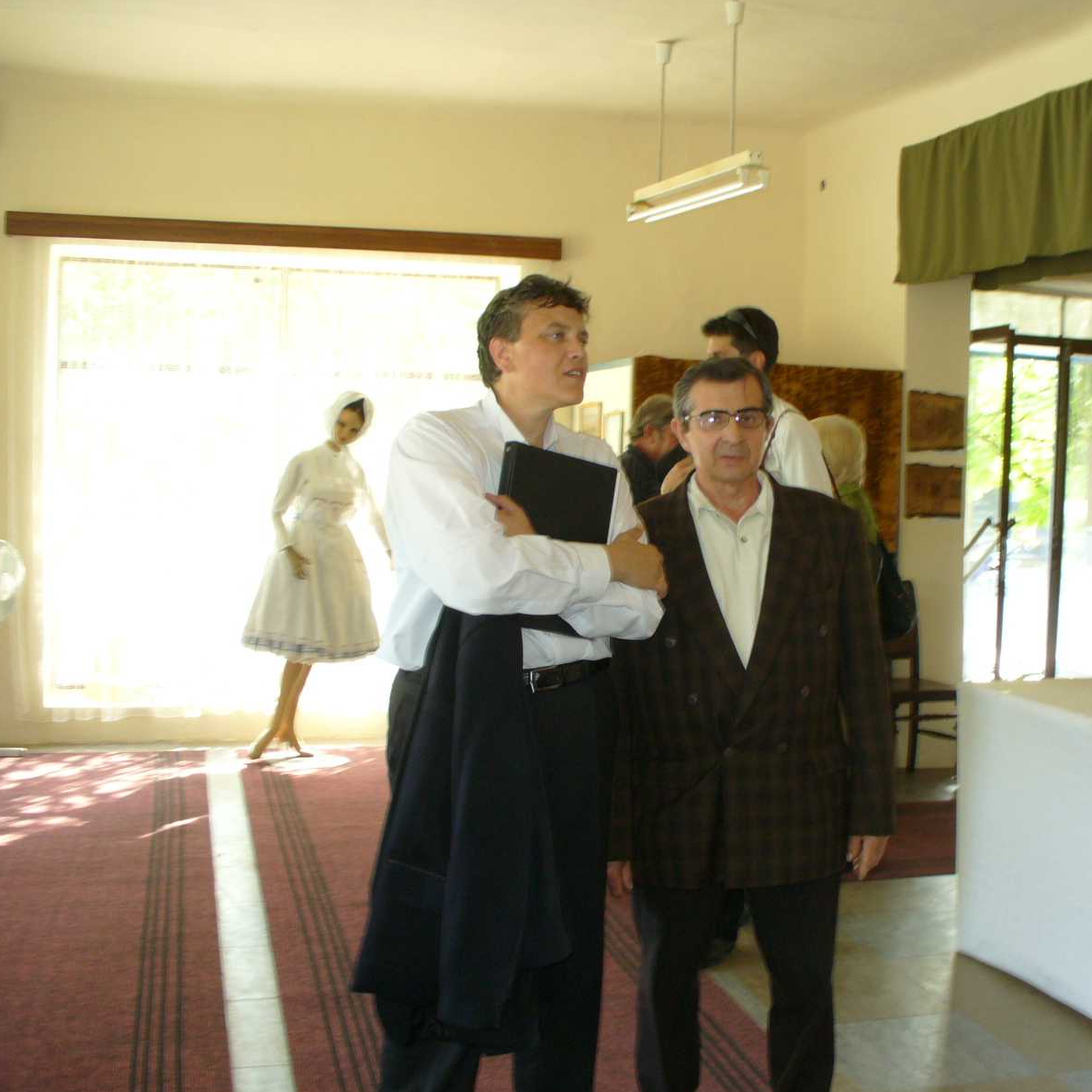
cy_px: 547
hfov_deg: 38.0
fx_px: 1570
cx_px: 700
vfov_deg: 38.3
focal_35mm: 44
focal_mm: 6.1
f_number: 2.8
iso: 100
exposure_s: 1/15
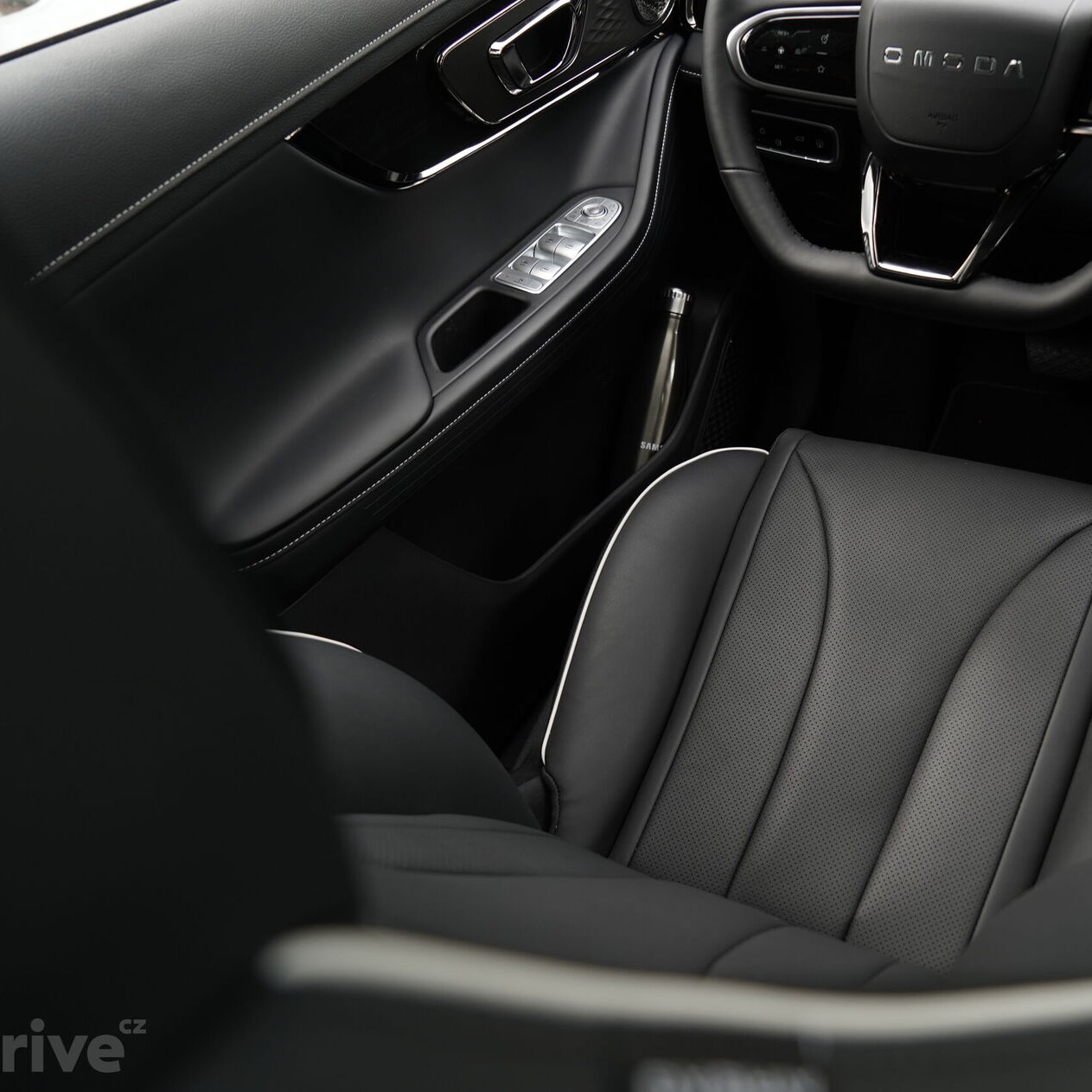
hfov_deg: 51.3
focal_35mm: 31
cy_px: 542
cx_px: 753
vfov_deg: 52.5
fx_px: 1106
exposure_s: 1/125
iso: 320
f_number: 4
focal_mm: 24
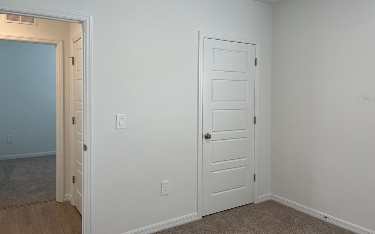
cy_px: 99
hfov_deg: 66.5
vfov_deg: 44.4
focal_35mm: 28
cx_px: 186
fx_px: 286
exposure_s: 1/120
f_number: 1.6
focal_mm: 5.1
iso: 100
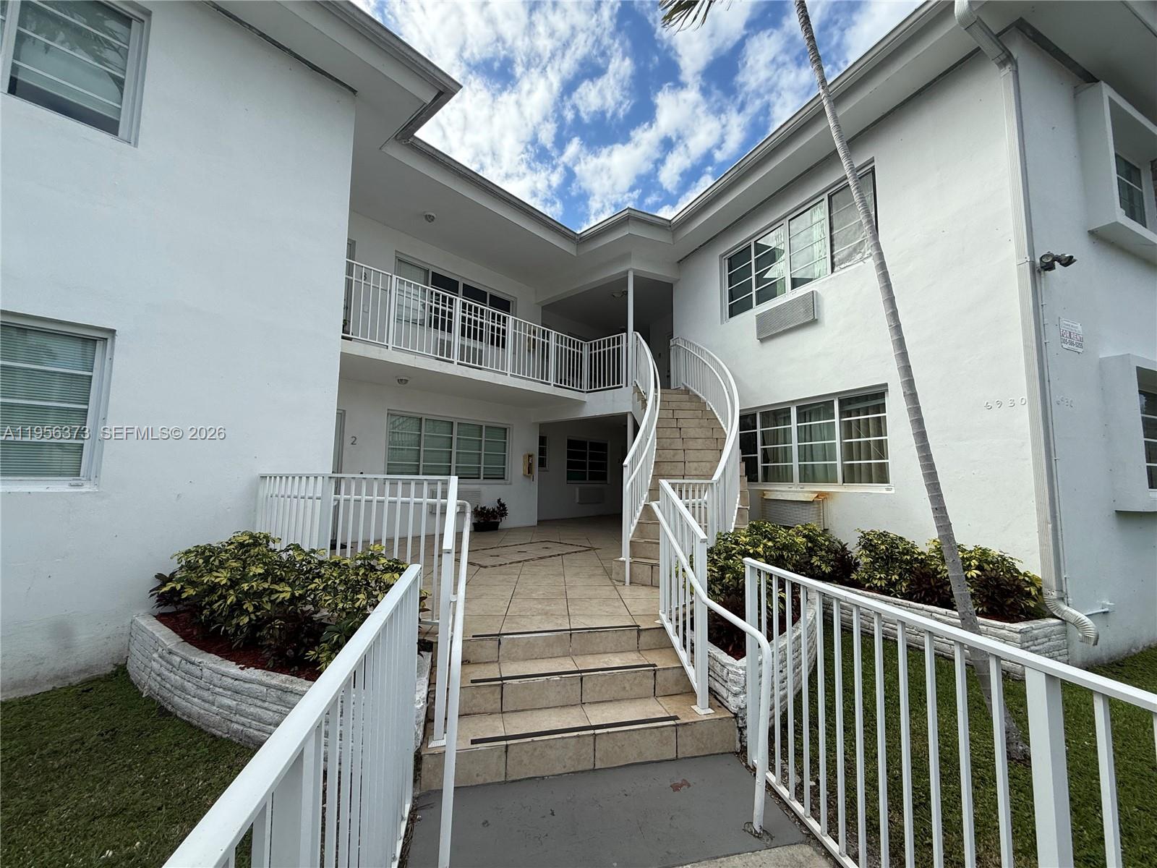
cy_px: 434
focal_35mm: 14
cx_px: 578
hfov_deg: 102.1
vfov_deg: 85.7
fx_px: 468
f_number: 2.2
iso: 50
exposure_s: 1/1125
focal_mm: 2.22
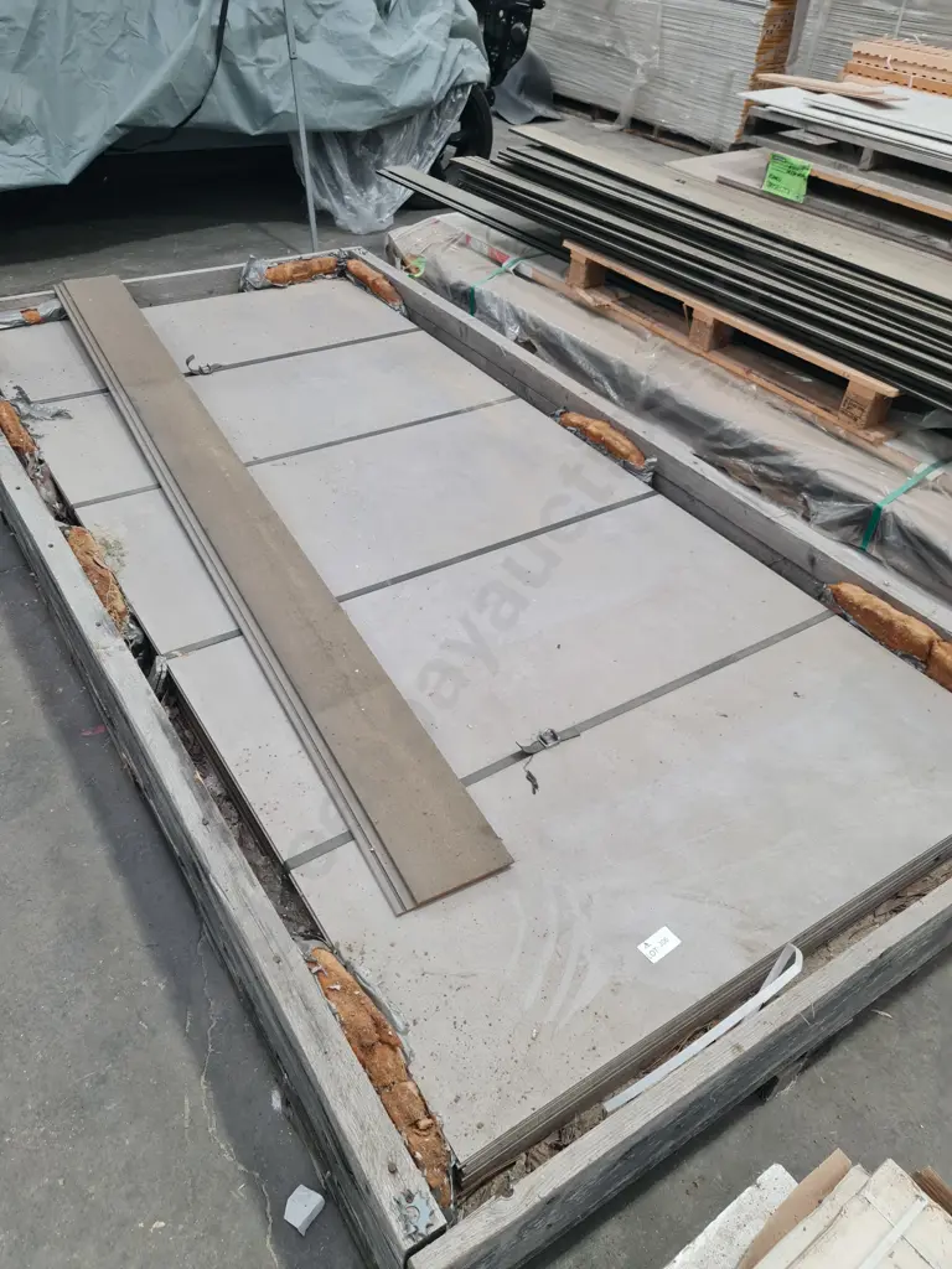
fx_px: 917
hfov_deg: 54.9
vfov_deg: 69.4
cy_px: 634
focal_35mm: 25
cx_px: 476
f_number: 1.8
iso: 125
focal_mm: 7
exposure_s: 1/100
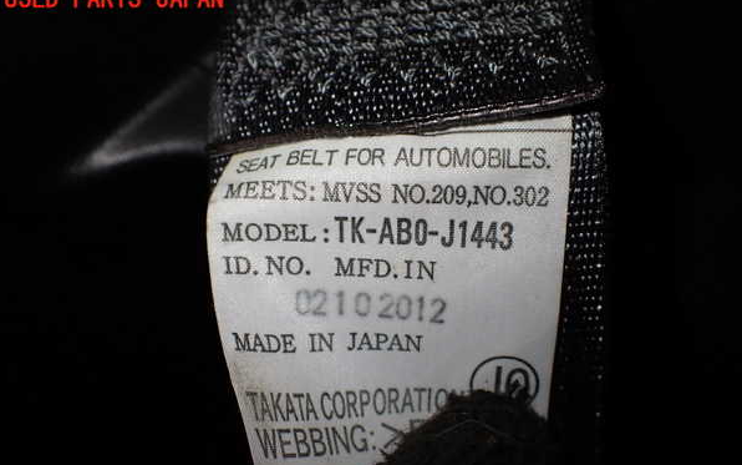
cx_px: 371
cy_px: 264
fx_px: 647
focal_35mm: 32
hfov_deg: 59.6
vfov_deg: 39.4
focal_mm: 5.4
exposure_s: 1/125
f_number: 2.3
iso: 160
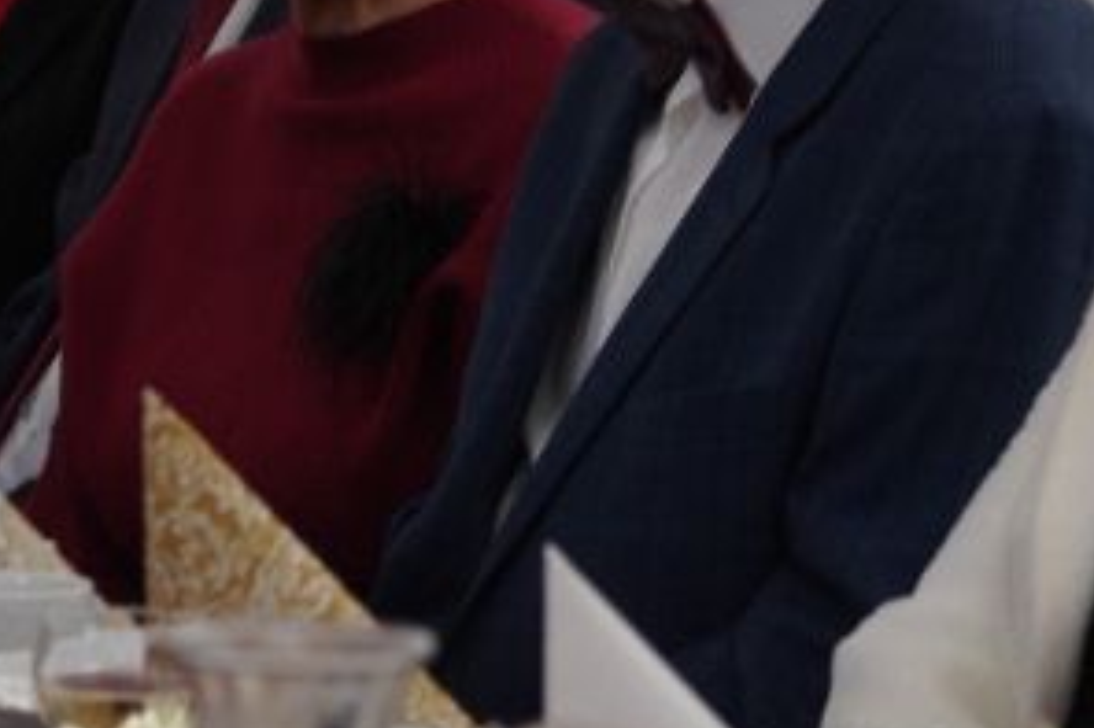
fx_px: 14001
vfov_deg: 3.0
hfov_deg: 4.5
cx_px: 1138
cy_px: 283
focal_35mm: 461
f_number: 4
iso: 1000
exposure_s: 1/125
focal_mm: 105
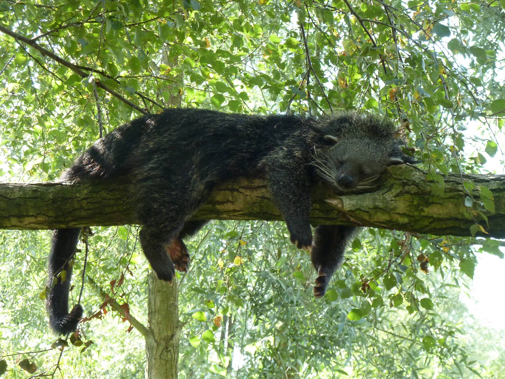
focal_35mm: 96
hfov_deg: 20.4
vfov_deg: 15.4
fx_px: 1401
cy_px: 190
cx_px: 252
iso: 250
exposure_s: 1/100
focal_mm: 15.8
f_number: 4.3
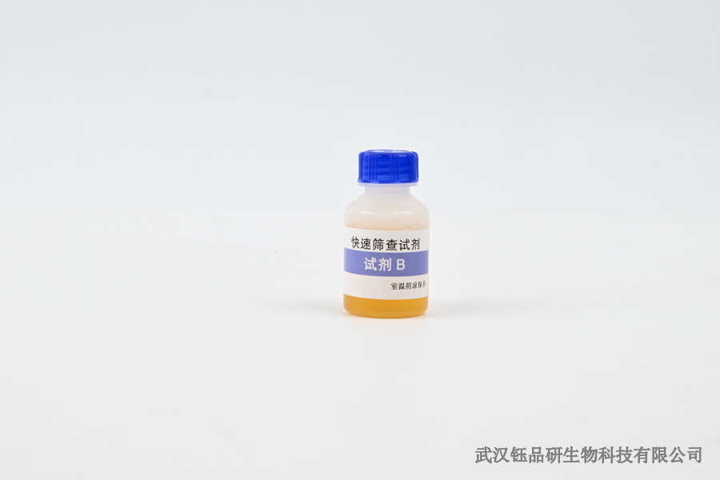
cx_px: 360
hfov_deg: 27.0
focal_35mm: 75
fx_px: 1500
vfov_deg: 18.2
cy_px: 240
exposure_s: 1/160
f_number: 11
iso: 800
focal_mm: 50
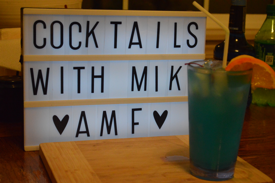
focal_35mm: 72
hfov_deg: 28.1
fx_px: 550
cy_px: 92
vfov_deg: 18.9
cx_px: 138
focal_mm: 48
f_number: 5.3
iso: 3200
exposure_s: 1/160
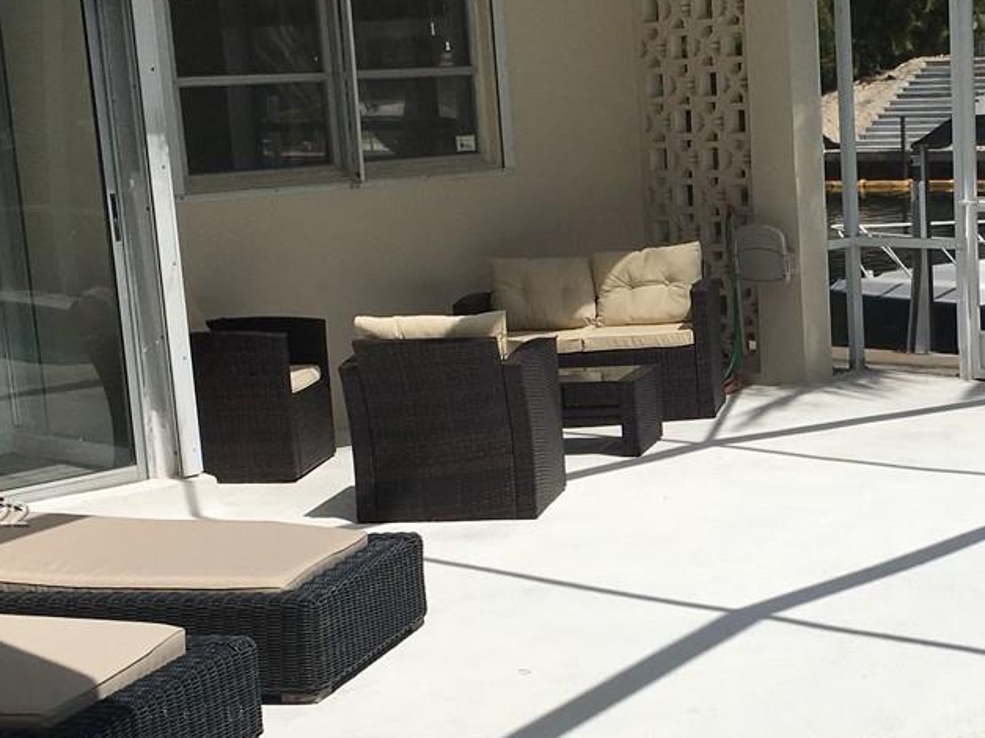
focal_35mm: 74
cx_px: 782
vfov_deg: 19.8
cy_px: 517
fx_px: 2105
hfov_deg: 25.9
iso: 25
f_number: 2.2
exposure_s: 1/3663
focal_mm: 4.15
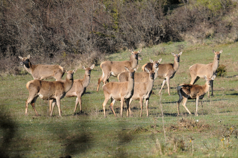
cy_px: 79
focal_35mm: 450
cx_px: 119
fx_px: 2971
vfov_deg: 3.0
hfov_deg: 4.6
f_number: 8
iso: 500
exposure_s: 1/800
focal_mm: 300
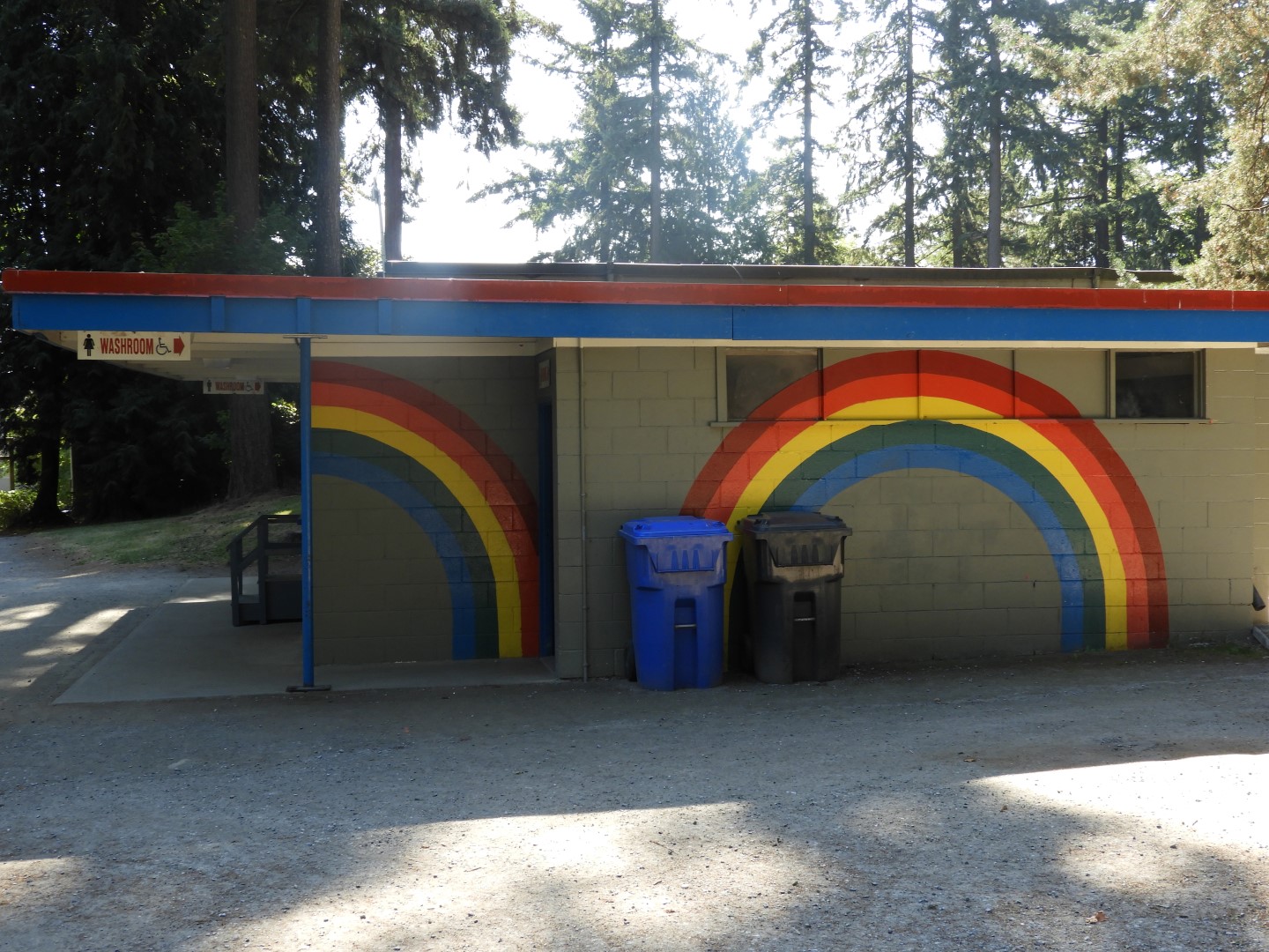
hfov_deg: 42.1
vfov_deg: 32.2
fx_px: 1650
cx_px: 634
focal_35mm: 45
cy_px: 476
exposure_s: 1/100
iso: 100
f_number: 4
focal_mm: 8.1
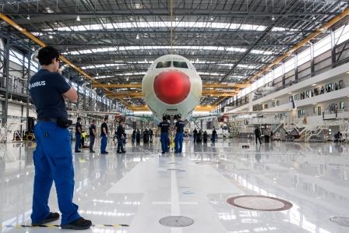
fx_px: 272
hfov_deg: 65.5
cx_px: 174
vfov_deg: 46.4
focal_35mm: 28
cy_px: 116
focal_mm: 28
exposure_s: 1/125
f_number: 9
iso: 1250
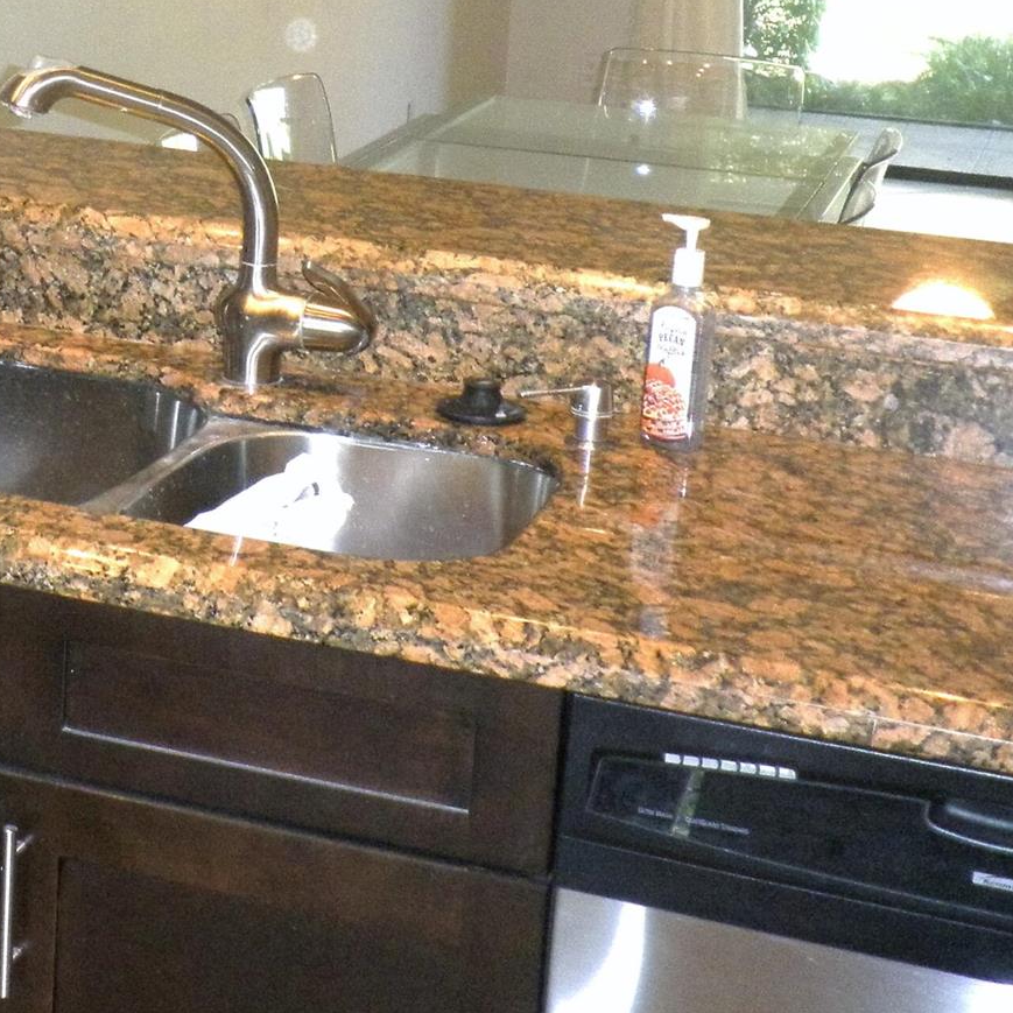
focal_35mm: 75
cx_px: -69
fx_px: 2483
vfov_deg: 22.6
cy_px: 156
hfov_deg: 22.0
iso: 250
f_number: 3.5
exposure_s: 1/30
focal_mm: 6.3
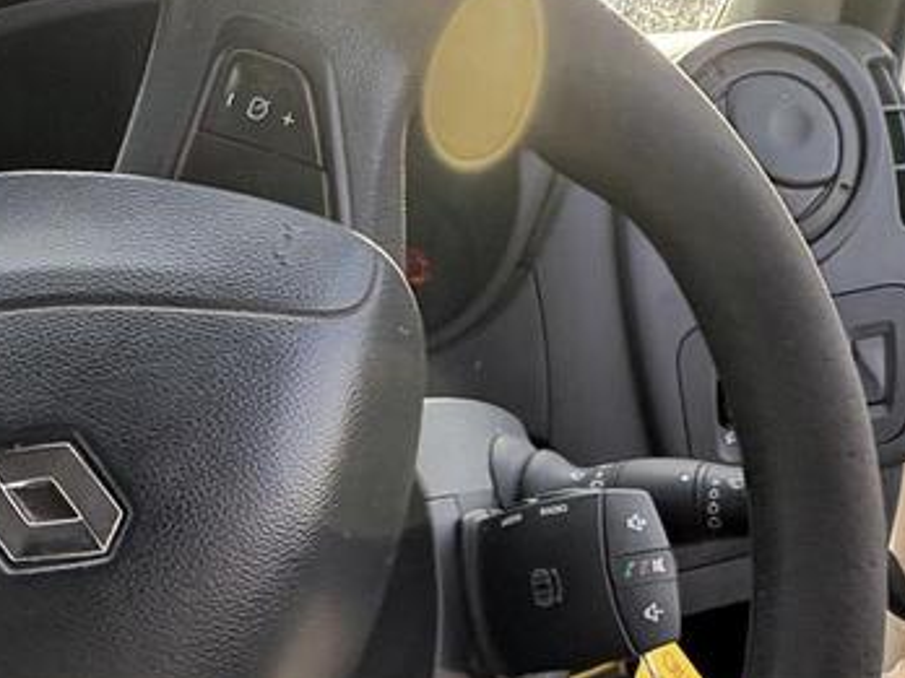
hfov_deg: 50.8
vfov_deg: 38.1
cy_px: 548
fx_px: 941
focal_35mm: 36
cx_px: 341
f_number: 2.2
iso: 125
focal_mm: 2.22
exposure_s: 1/124
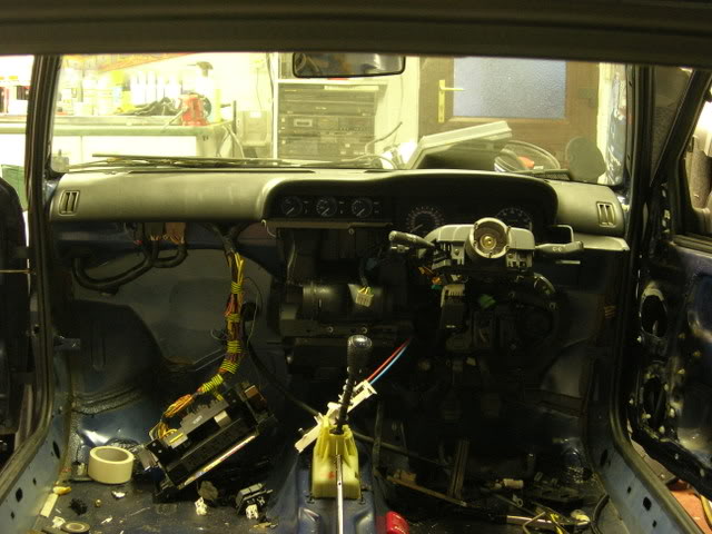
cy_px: 267
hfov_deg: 31.7
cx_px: 356
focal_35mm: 61
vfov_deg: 24.0
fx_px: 1255
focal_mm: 12.7
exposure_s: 1/1.7
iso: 200
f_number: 3.5
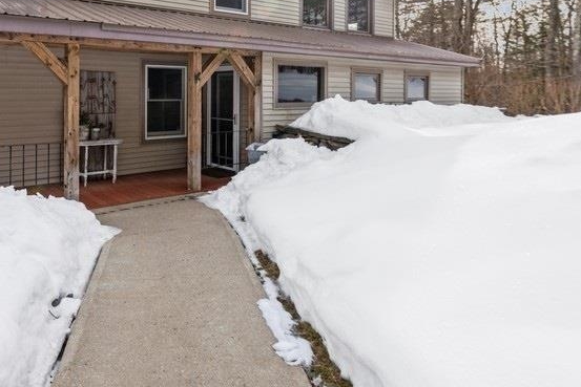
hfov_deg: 66.4
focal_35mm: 26
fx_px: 420
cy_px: 81
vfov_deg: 47.1
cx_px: 170
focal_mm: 16
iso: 100
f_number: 8
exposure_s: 1/200
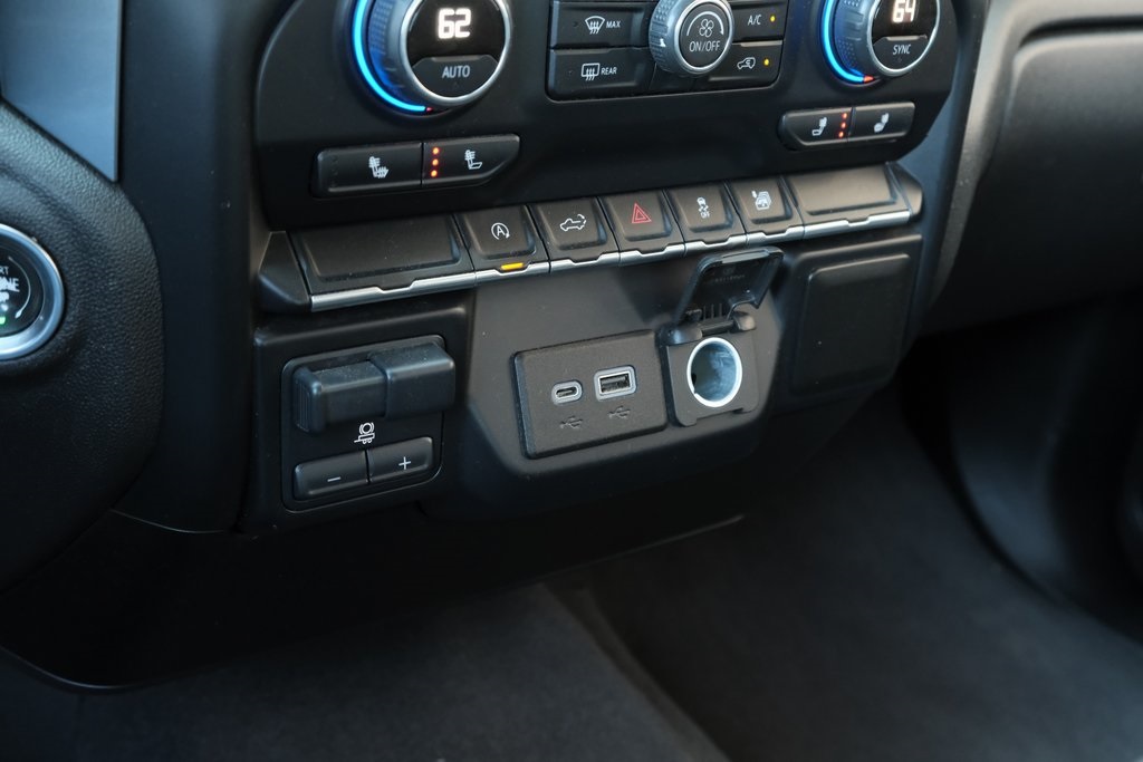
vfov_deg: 31.2
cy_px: 381
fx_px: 1365
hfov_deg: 45.4
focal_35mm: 43
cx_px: 572
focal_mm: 28.9
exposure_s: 1/40
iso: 3200
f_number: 5
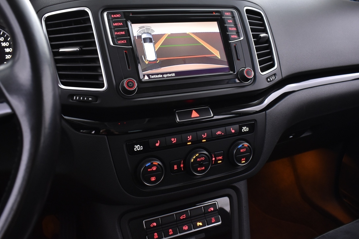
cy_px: 124
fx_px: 309
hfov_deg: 60.2
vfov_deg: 42.3
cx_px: 164
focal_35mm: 31
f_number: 5.6
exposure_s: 1/10
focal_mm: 18
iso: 1250
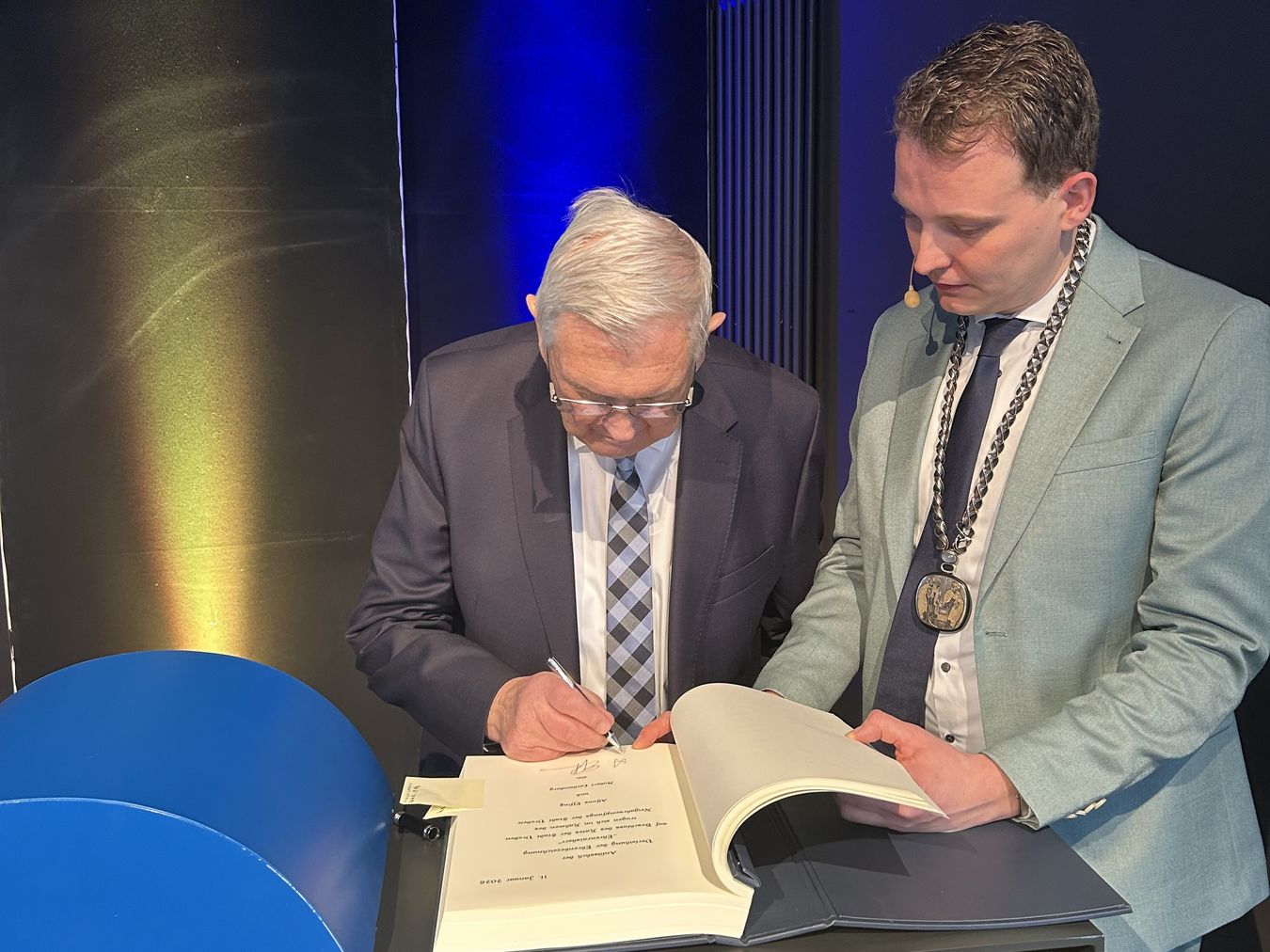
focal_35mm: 26
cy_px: 476
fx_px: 954
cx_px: 635
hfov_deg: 67.3
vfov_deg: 53.0
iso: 160
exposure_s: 1/50
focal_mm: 5.7
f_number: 1.5
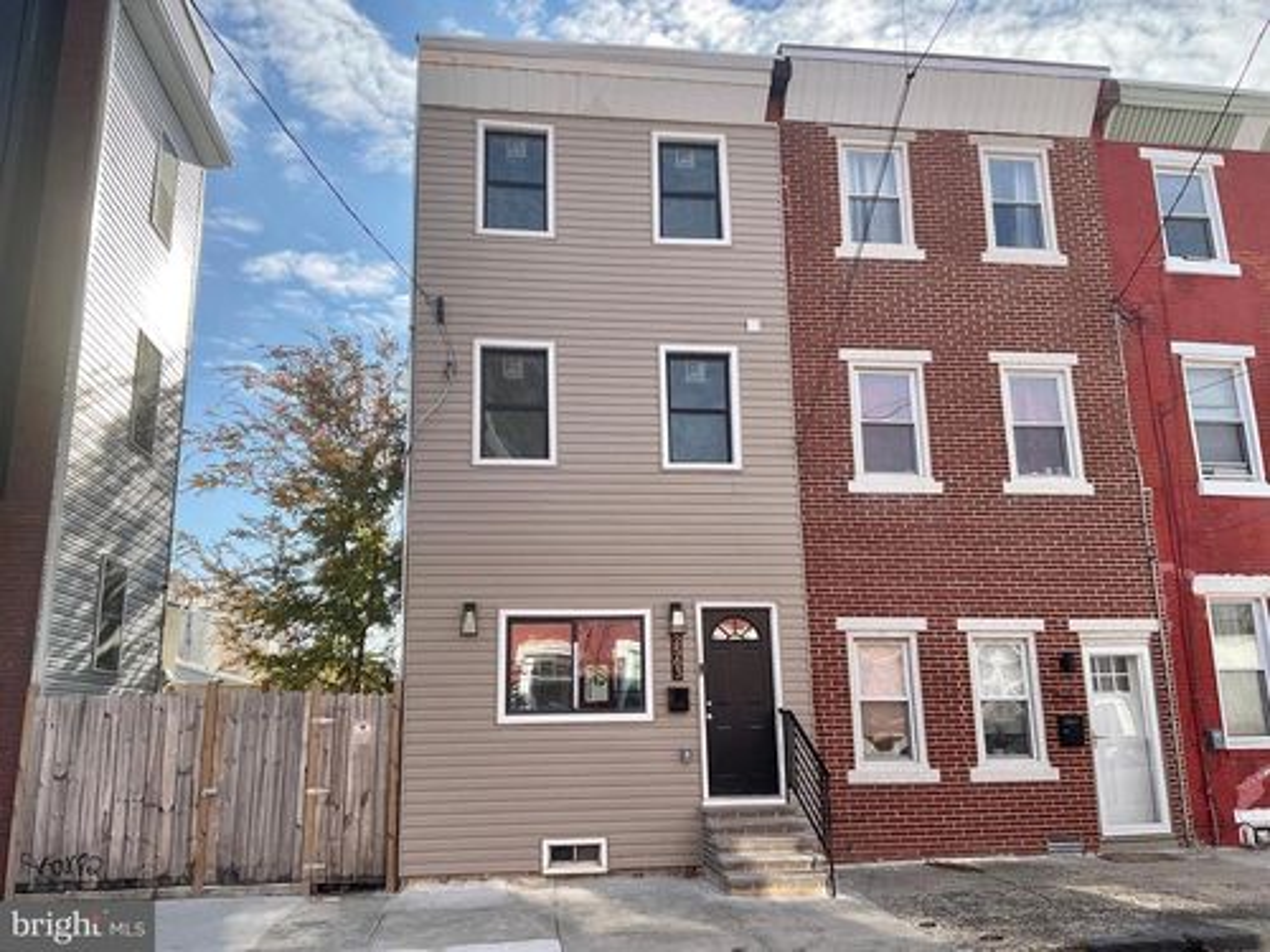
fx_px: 1064
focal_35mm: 29
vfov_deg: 48.2
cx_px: 635
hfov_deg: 61.7
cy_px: 476
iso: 16
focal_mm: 3
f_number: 1.8
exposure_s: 1/1076
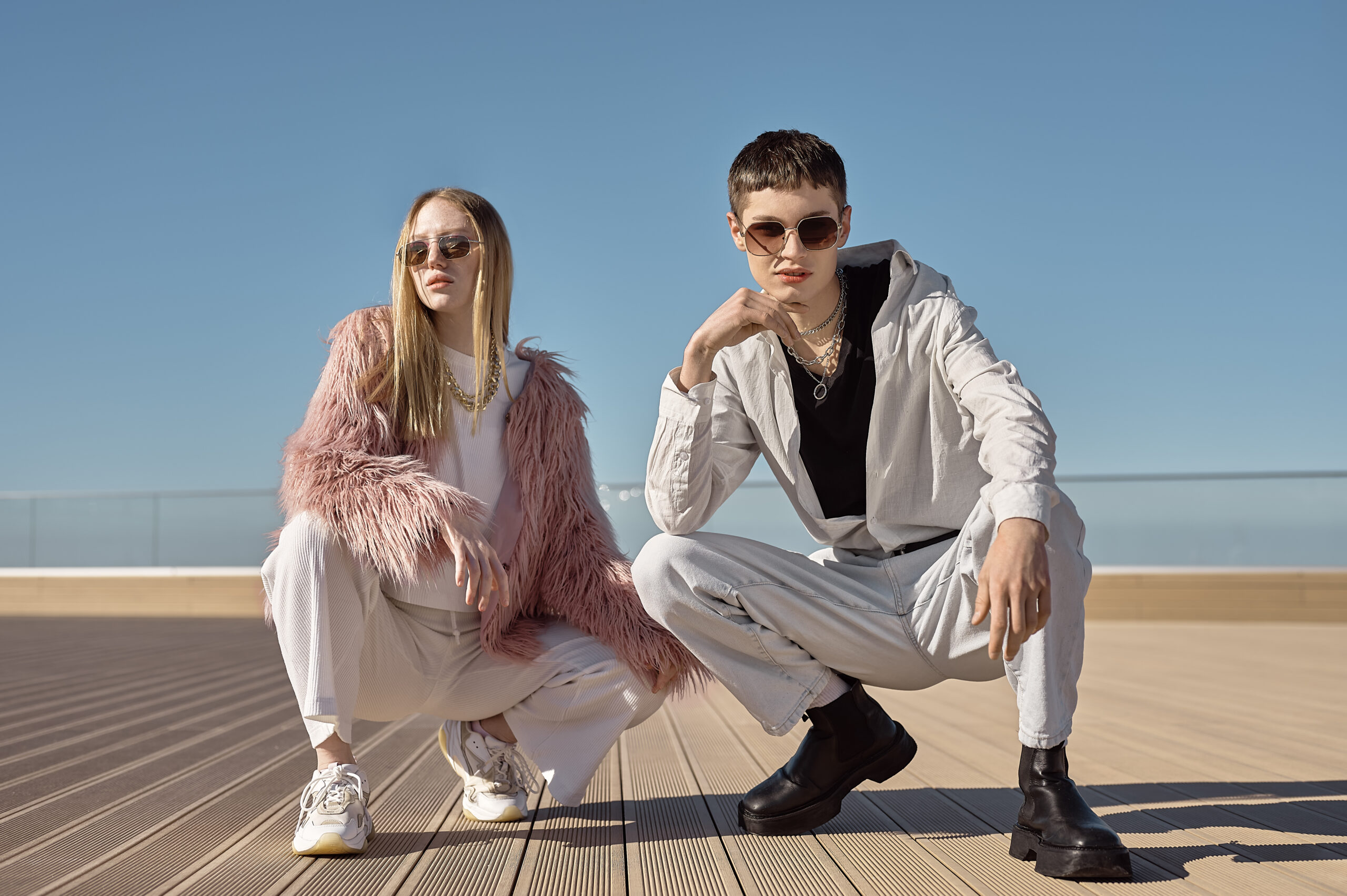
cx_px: 674
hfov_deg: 39.6
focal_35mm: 50
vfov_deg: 27.0
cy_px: 448
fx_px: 1869
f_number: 3.2
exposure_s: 1/3200
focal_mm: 50
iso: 100
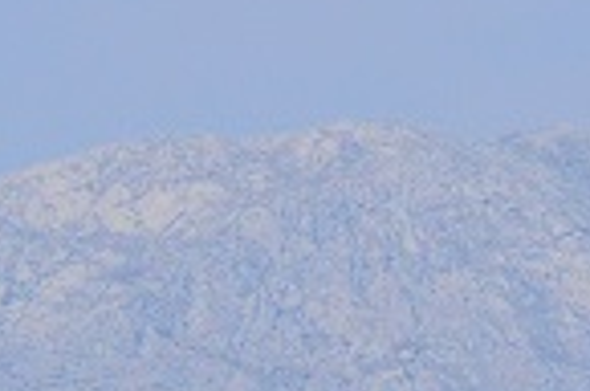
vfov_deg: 1.9
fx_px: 11823
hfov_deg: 2.9
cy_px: 1130
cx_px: 454
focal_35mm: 723
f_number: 5.6
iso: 400
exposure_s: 1/2500
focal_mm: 70
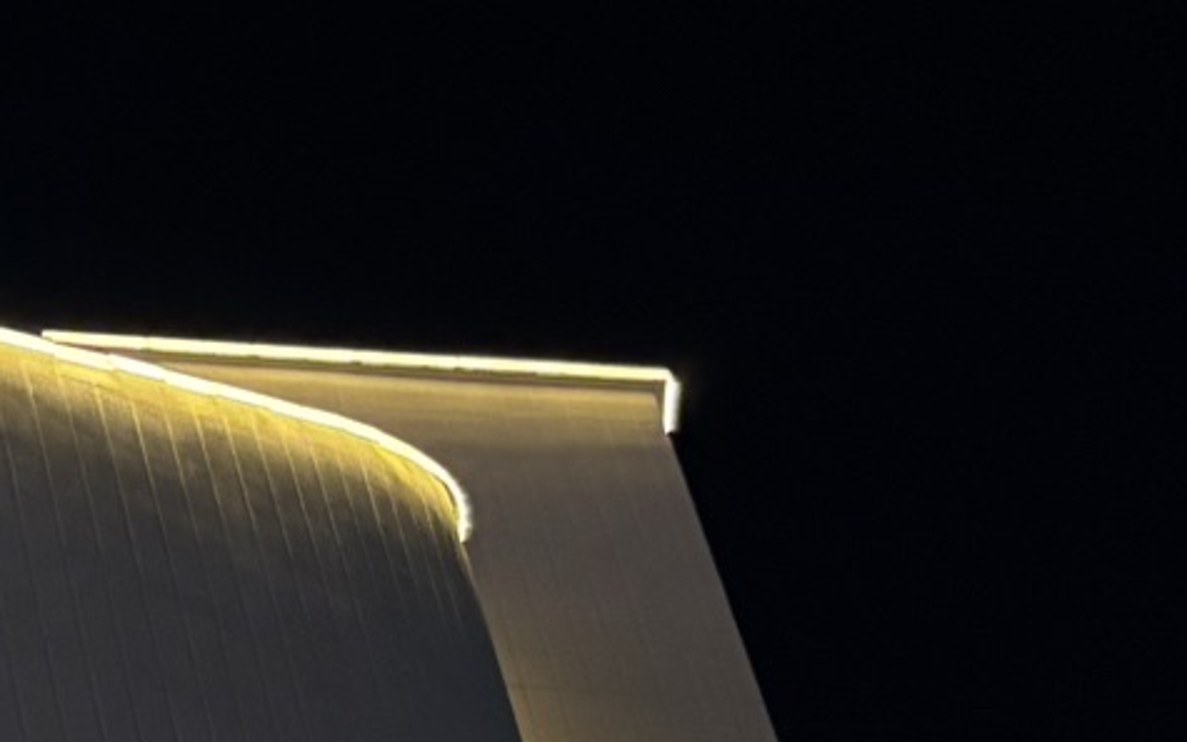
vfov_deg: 9.9
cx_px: -827
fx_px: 3753
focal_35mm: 116
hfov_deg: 15.8
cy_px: 1774
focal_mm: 5.96
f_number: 1.6
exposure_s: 1/50
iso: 250
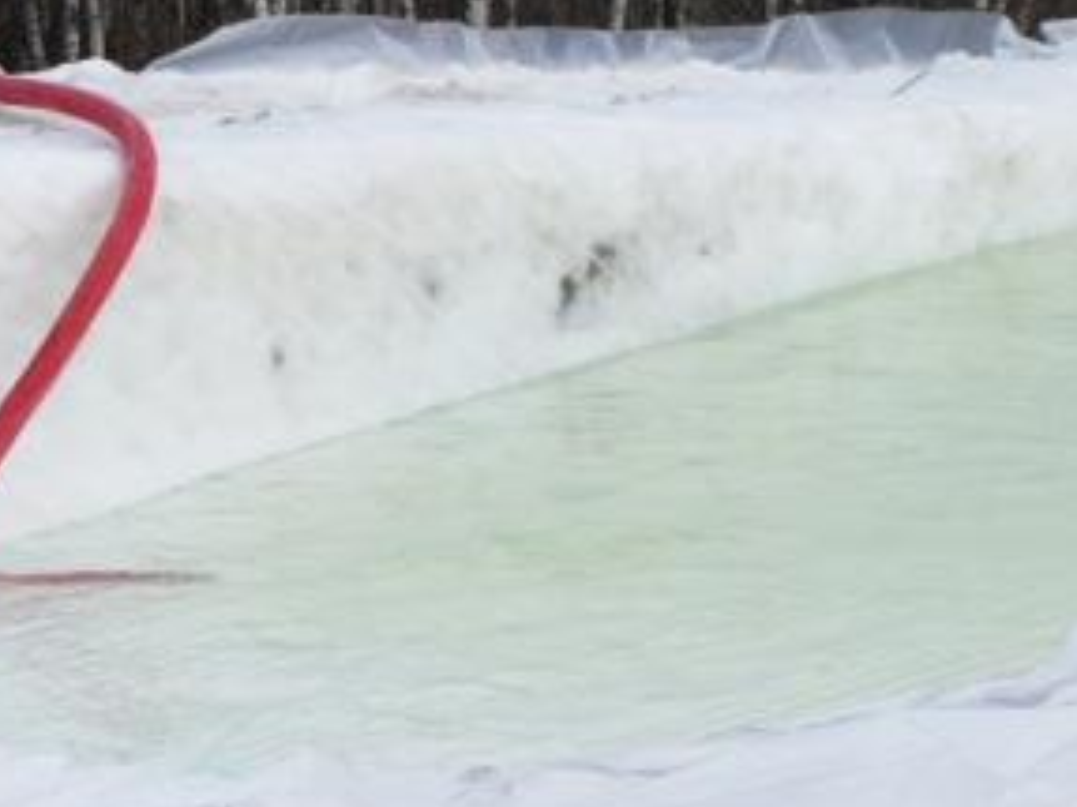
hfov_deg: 8.9
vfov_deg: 6.7
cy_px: 175
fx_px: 6884
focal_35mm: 221
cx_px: 1036
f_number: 13
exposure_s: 1/250
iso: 320
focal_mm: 55
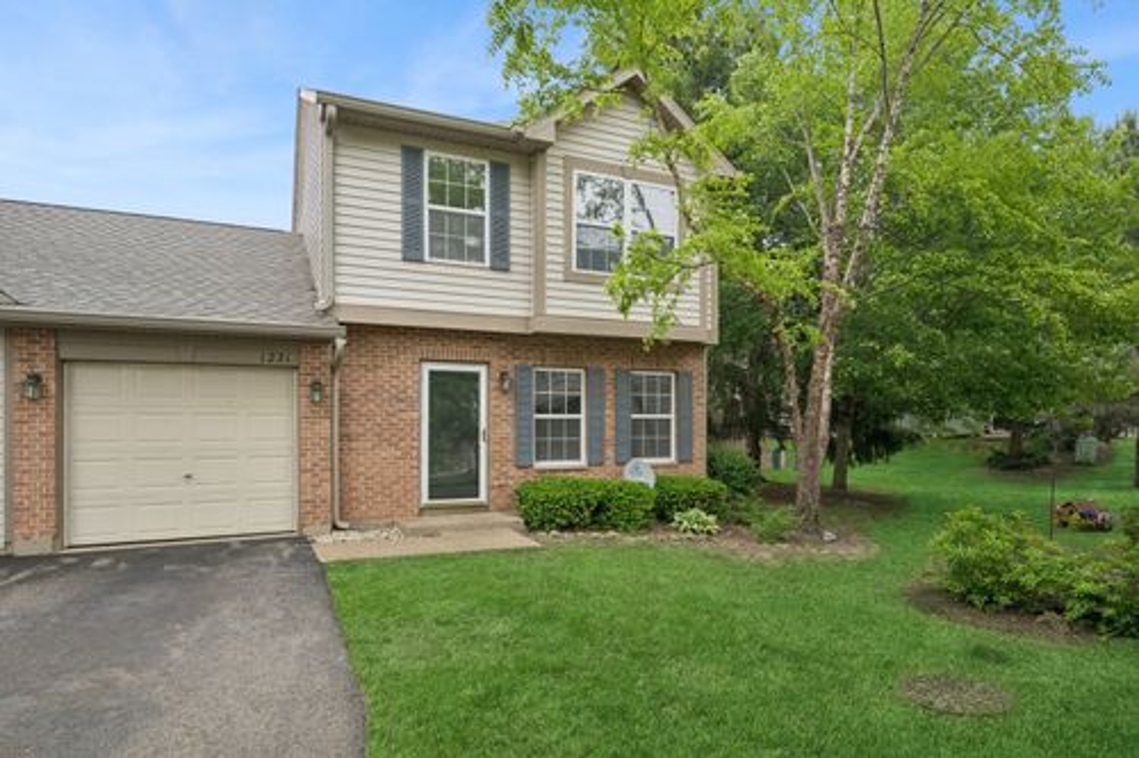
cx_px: 570
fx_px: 633
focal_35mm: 20
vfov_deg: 61.9
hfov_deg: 84.0
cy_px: 379
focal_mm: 20
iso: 200
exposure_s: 1/10
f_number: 9
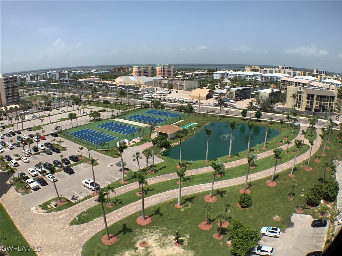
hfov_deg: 61.7
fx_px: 287
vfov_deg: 48.2
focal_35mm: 29
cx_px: 171
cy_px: 128
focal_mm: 3
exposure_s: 1/2667
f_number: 1.8
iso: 20
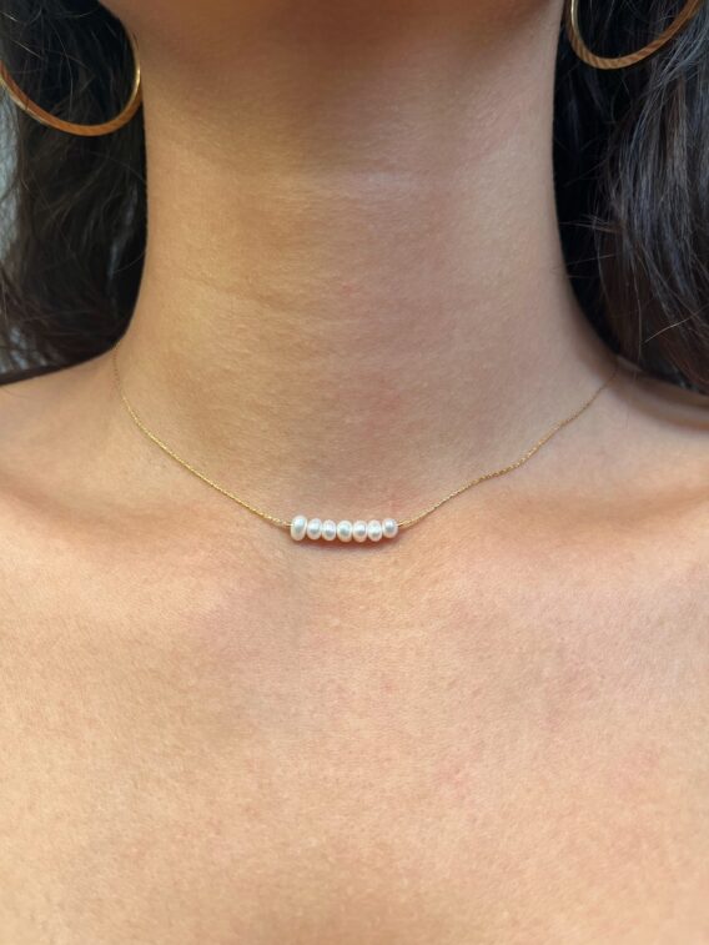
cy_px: 472
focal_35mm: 26
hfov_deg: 53.1
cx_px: 354
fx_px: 710
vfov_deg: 67.3
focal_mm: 5.1
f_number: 1.6
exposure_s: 1/122
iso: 64
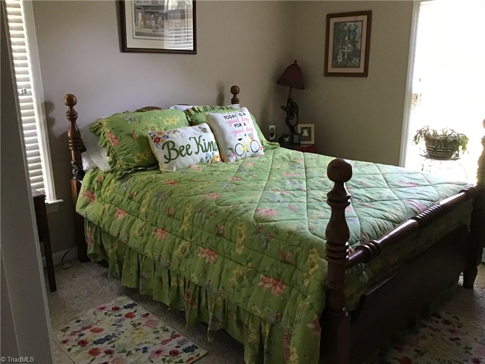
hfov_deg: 58.4
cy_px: 182
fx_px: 434
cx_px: 242
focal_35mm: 31
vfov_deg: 45.4
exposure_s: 1/17
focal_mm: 3.3
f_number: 2.4
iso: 200
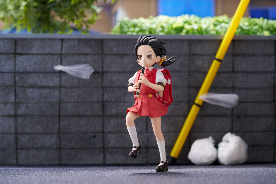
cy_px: 92
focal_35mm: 90
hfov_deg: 22.6
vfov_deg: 15.2
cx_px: 138
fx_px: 690
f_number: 5.6
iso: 125
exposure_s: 1/100
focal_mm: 90
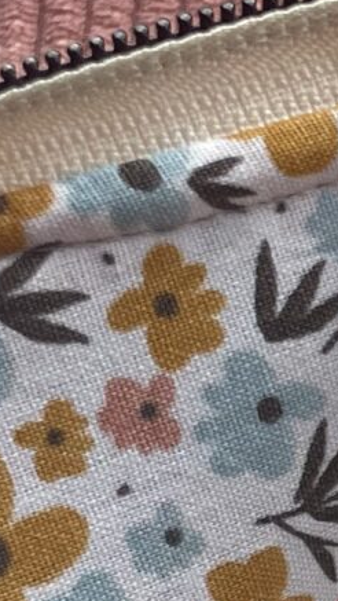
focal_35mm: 166
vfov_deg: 12.9
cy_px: 422
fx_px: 2643
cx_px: 916
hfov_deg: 6.8
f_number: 1.6
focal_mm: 4.2
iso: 50
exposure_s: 1/711
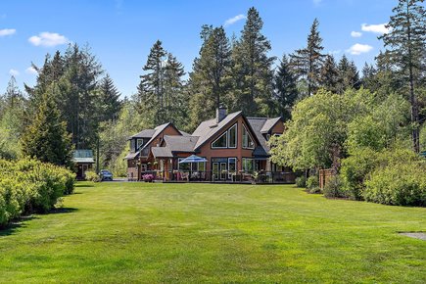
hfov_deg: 36.2
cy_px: 142
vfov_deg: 24.6
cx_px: 213
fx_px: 651
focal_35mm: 55
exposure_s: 1/160
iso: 320
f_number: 7.1
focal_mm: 55
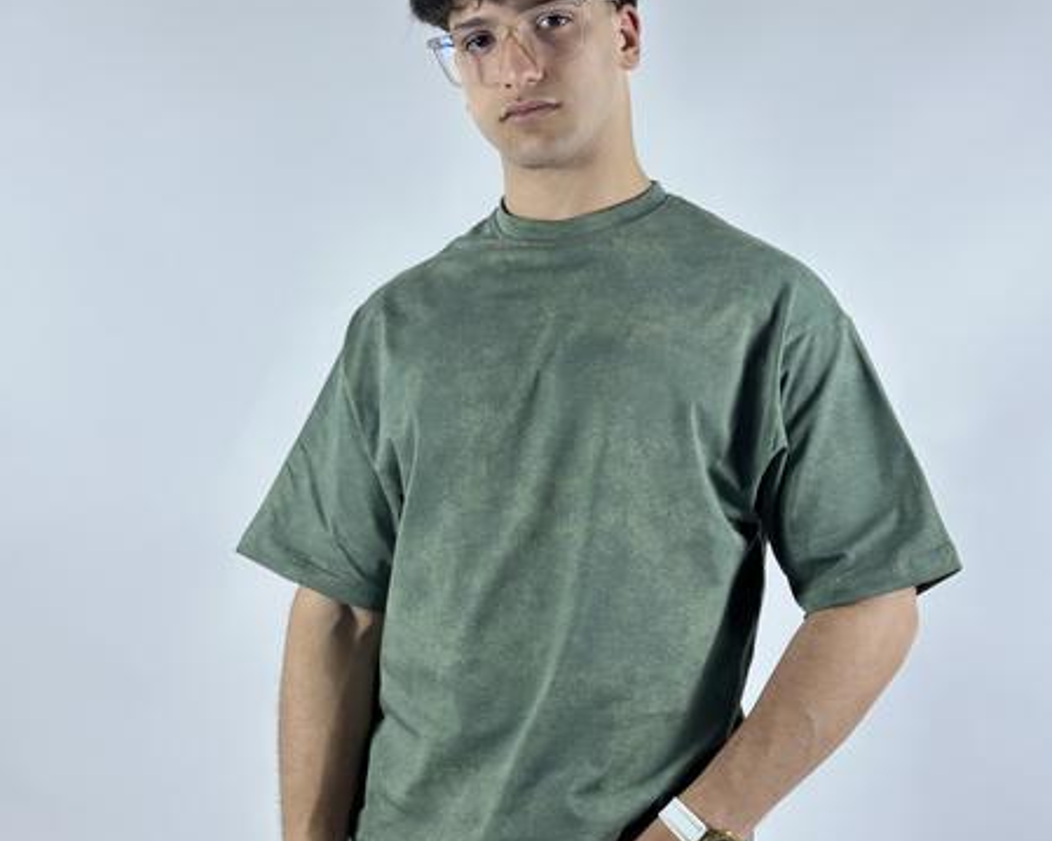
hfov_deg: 30.0
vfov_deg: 24.2
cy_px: 433
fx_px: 1961
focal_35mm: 63
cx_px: 524
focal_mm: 6.86
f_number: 1.78
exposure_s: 1/203
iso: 80
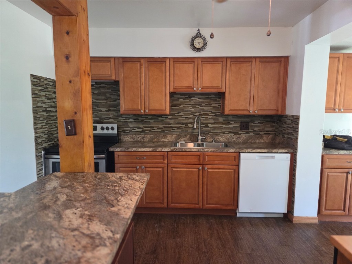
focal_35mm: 23
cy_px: 132
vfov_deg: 58.9
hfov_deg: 73.9
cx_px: 176
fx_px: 234
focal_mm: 5.4
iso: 2000
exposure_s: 1/120
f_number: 1.8
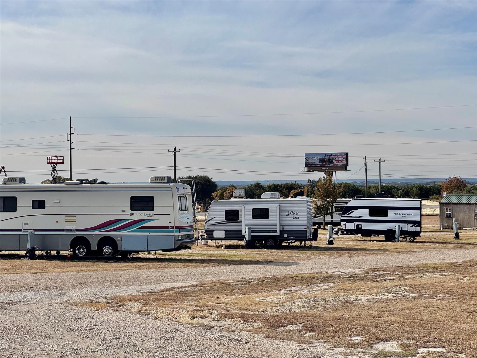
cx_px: 238
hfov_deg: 25.3
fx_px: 1061
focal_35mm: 77
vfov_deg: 19.1
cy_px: 179
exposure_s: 1/1410
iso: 25
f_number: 2.8
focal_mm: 9
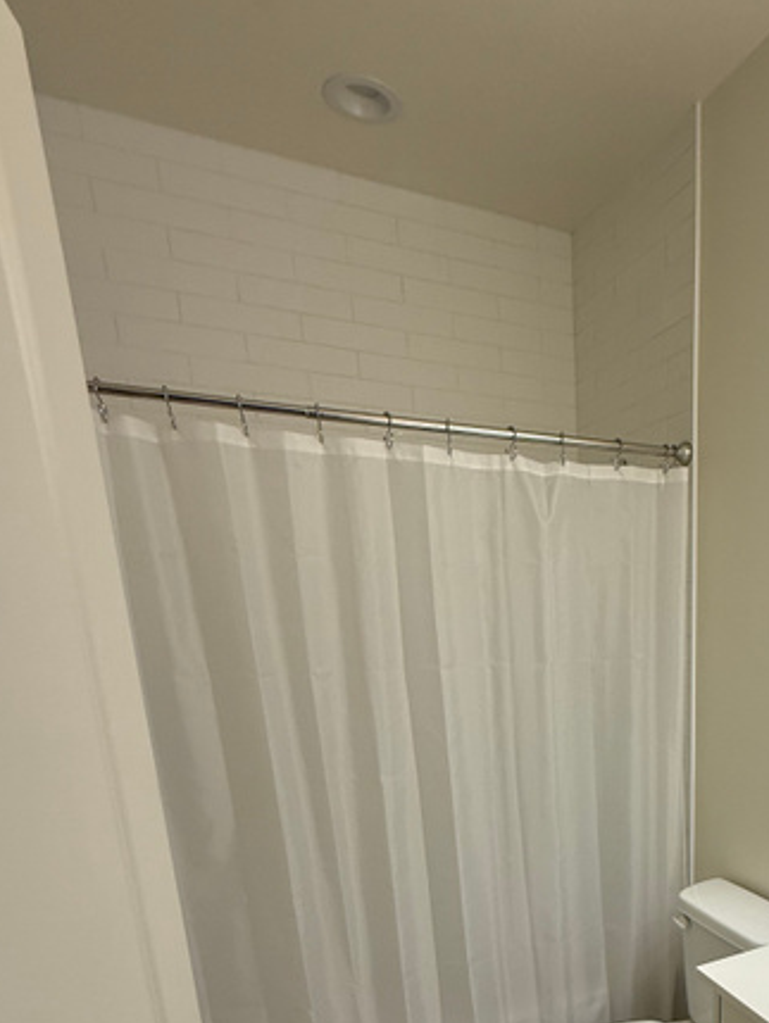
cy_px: 790
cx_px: 650
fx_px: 740
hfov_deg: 50.4
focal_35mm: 25
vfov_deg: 64.4
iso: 100
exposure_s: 1/120
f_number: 2.2
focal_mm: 2.22
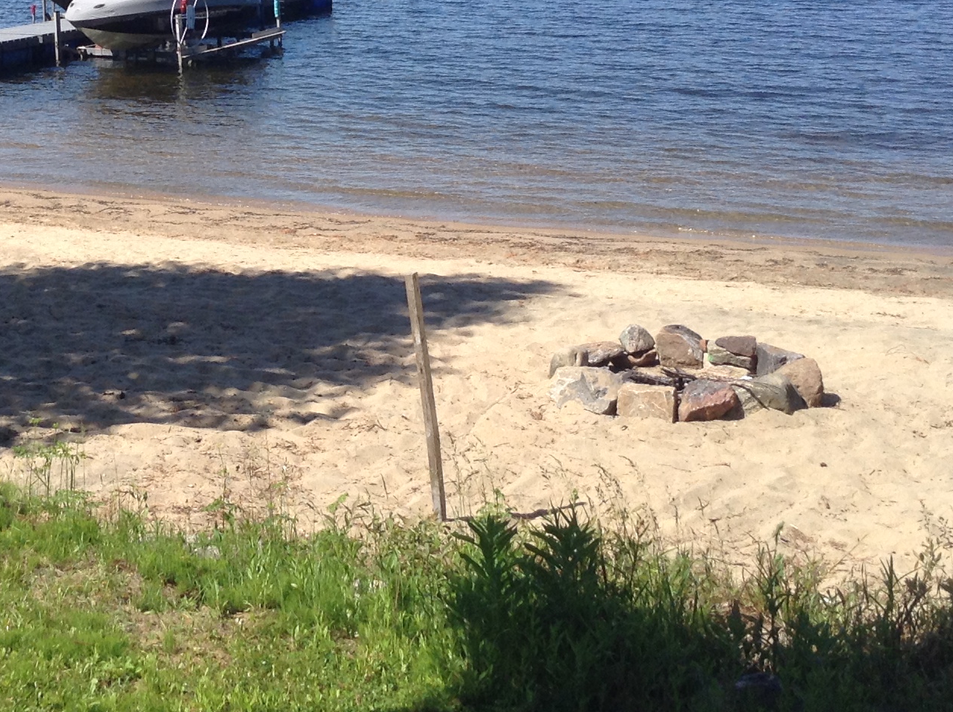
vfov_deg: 21.1
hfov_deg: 28.2
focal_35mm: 68
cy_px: 64
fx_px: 1870
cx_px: 253
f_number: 2.4
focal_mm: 3.3
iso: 32
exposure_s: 1/999
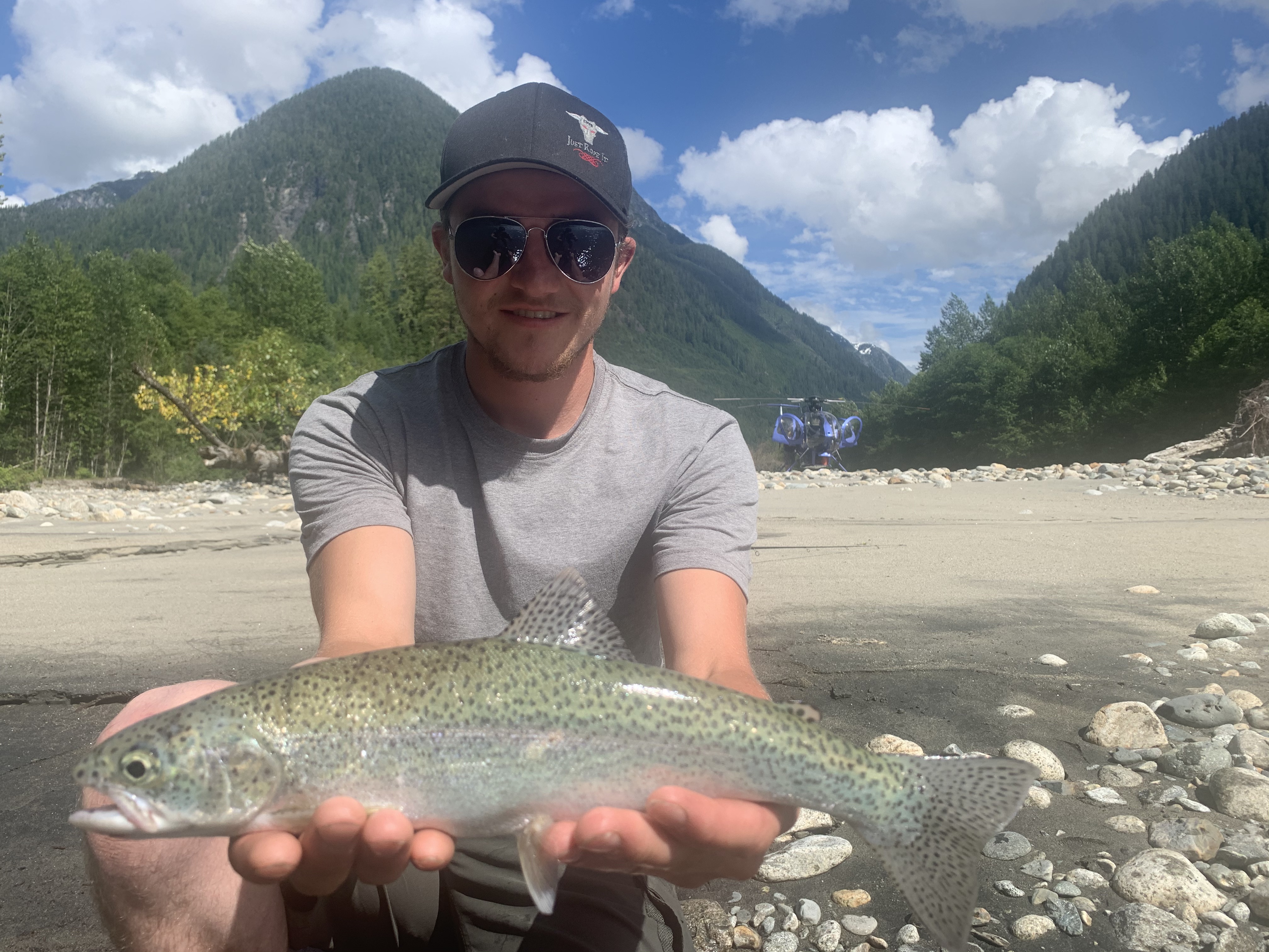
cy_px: 476
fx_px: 953
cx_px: 634
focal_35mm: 26
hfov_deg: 67.3
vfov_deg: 53.1
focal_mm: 4.25
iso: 25
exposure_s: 1/1916
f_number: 1.8
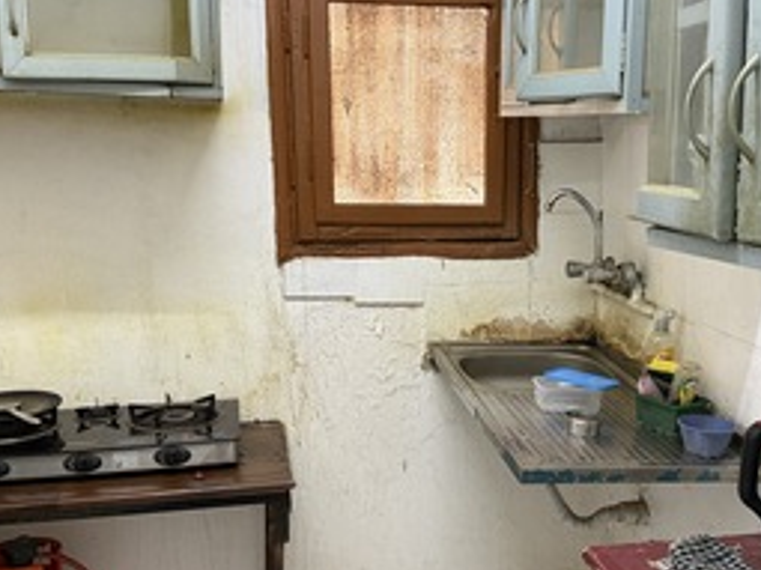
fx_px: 945
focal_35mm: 43
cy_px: 312
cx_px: 434
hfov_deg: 43.8
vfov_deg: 33.5
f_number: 1.78
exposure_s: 1/60
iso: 400
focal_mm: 6.76
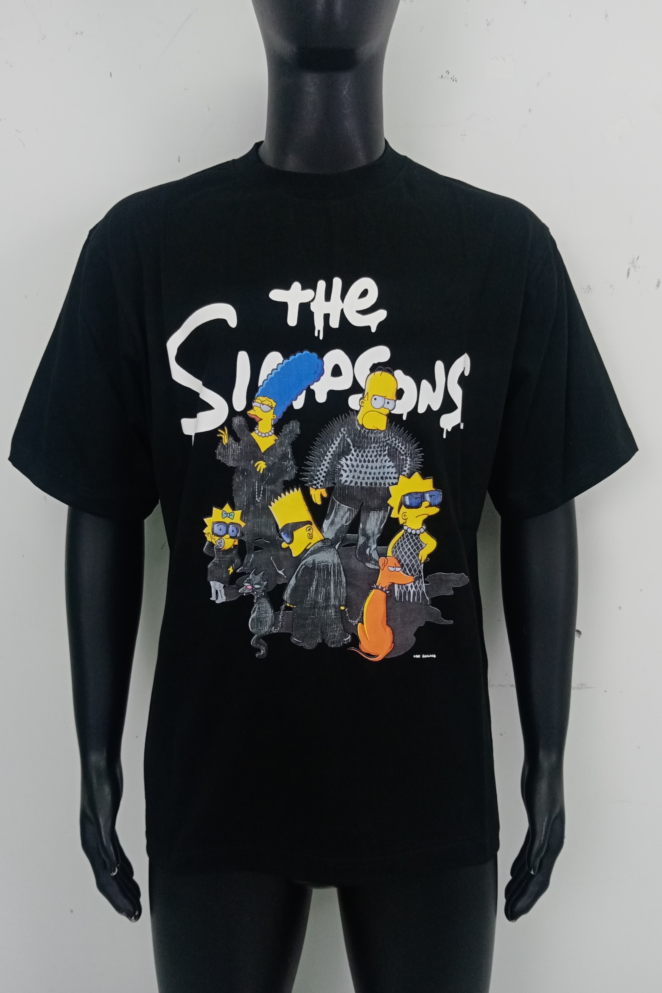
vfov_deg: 65.5
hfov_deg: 46.4
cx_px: 335
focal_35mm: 28
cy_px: 506
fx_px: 772
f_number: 1.8
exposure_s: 1/100
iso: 135
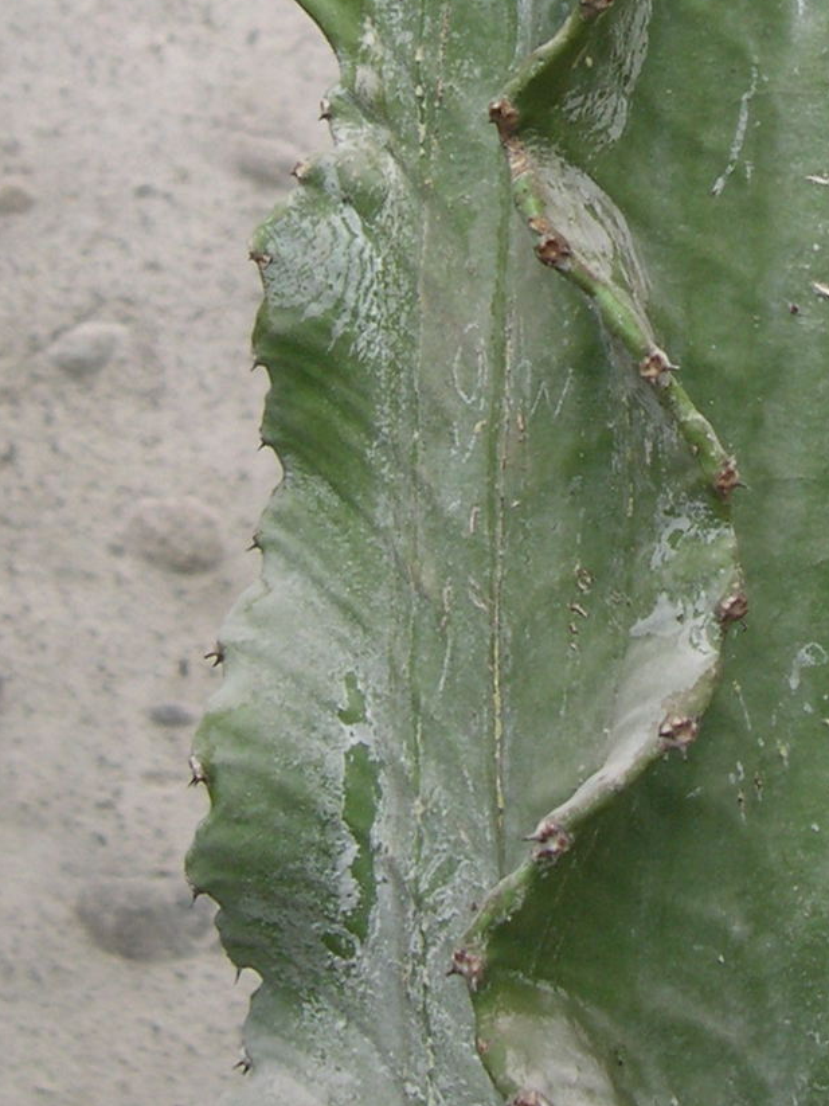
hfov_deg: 15.1
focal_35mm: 97
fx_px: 3098
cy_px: 58
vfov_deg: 19.8
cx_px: 730
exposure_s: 1/312
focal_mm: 8
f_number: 2.8
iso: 100
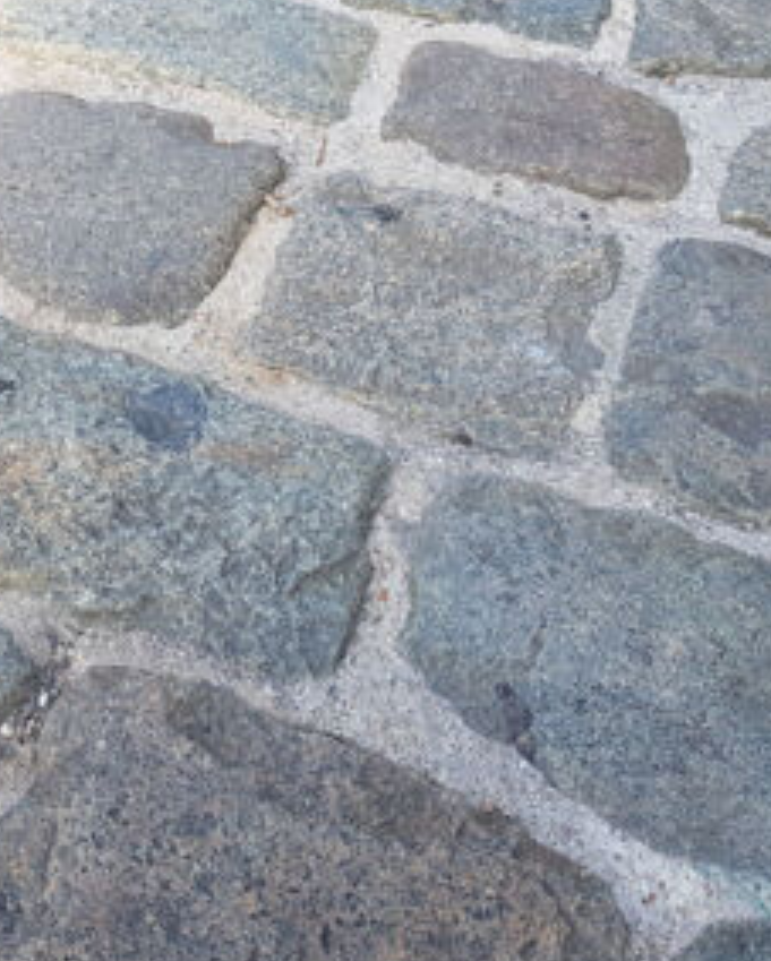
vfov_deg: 42.6
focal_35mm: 43
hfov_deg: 34.2
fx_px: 1225
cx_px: 194
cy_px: 370
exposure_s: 1/284
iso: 40
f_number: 1.7
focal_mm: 4.2
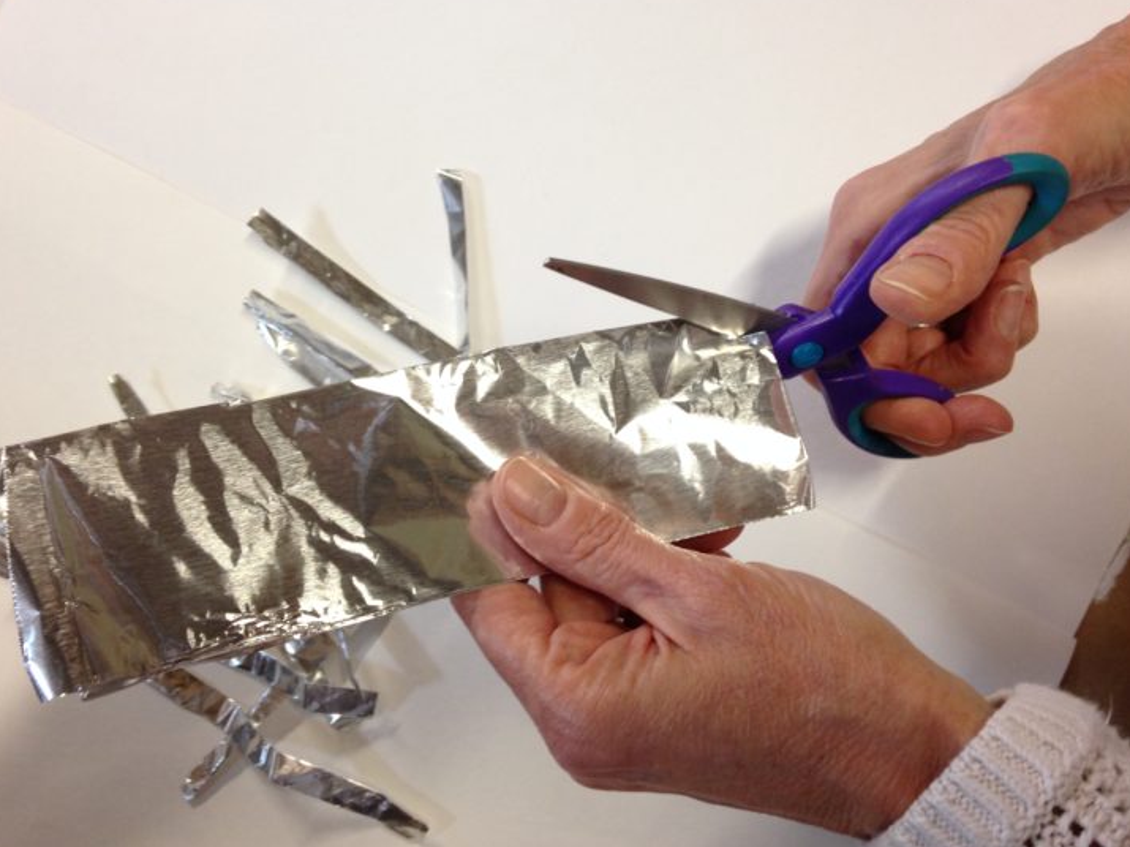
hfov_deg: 52.6
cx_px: 563
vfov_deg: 40.7
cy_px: 427
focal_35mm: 35
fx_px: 1142
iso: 100
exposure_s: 1/20
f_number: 2.4
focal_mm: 4.12
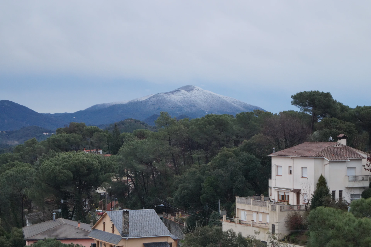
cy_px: 124
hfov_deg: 24.6
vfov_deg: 16.5
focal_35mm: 82
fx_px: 850
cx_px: 186
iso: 800
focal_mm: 55
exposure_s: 1/160
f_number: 5.6
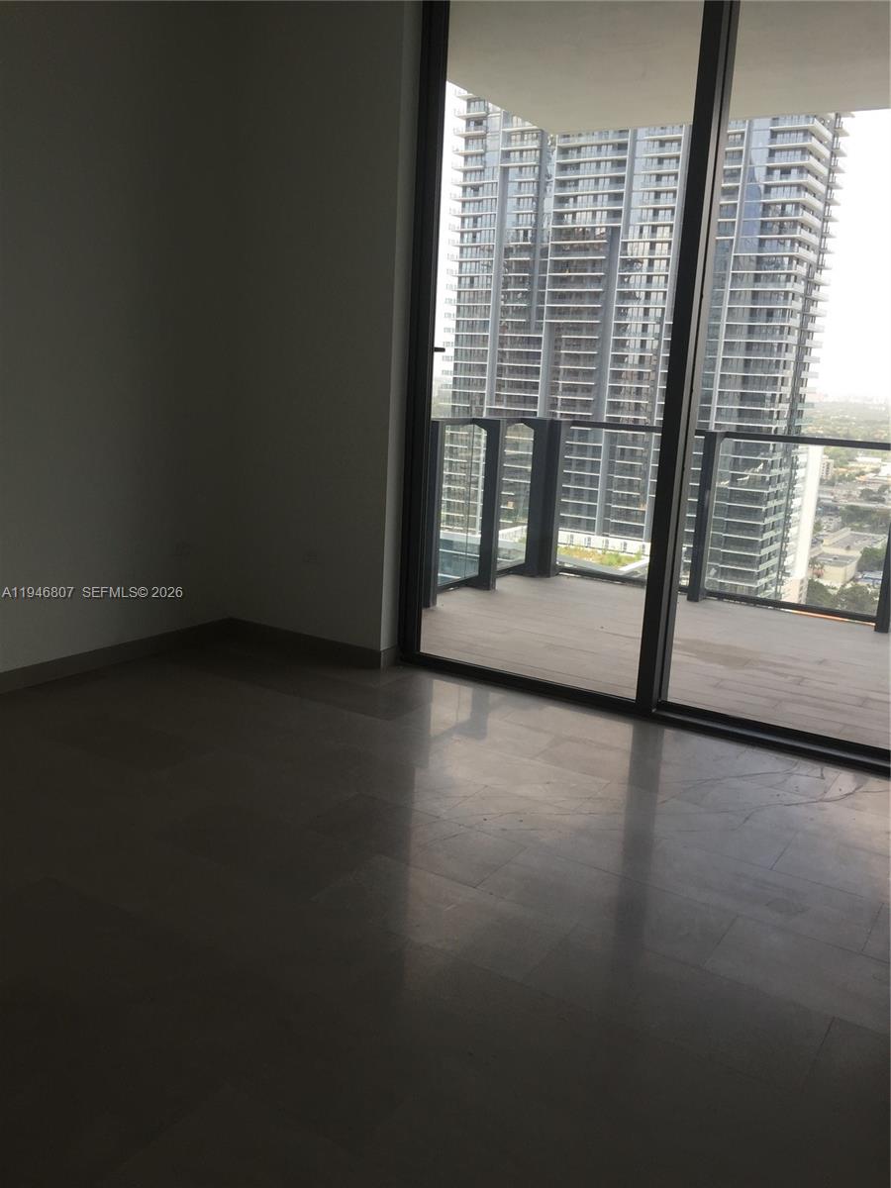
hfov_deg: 48.2
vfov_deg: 61.7
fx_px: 995
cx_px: 446
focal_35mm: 29
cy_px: 594
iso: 32
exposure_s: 1/249
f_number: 2.2
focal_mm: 4.15
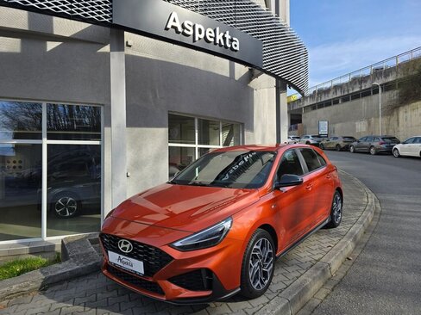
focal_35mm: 23
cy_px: 158
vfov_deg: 58.9
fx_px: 280
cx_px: 210
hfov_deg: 73.9
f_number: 1.7
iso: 12
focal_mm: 6.3
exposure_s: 1/399
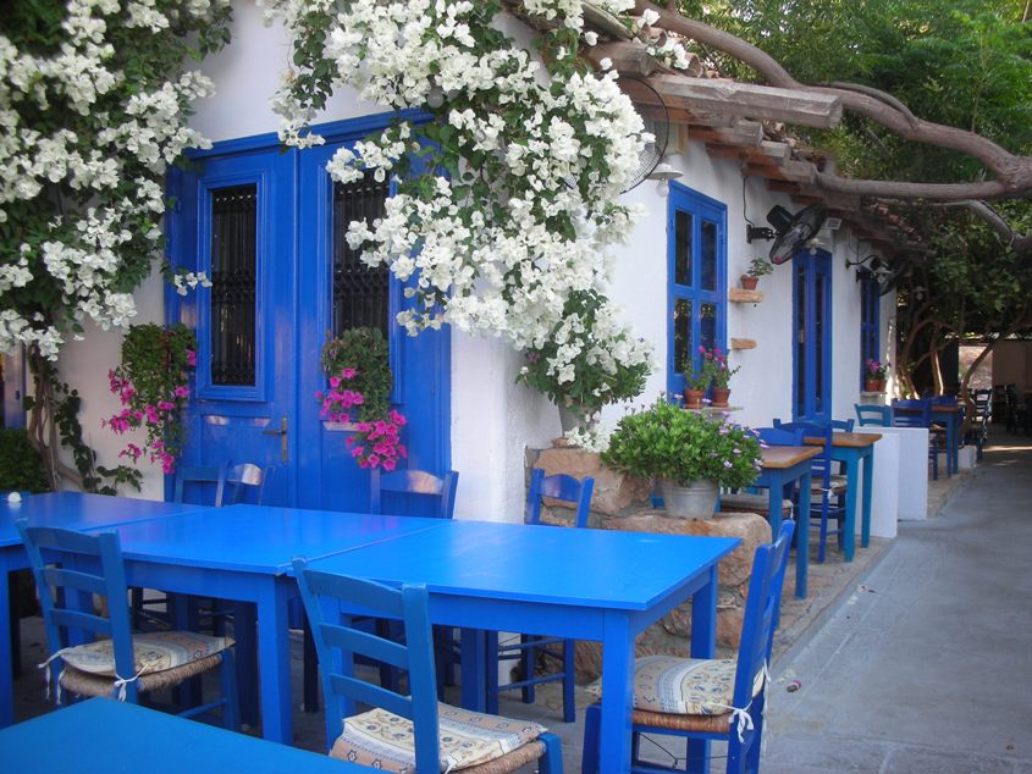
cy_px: 387
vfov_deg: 40.7
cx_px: 516
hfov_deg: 52.6
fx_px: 1044
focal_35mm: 35
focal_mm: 5.8
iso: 50
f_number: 3
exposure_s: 1/51
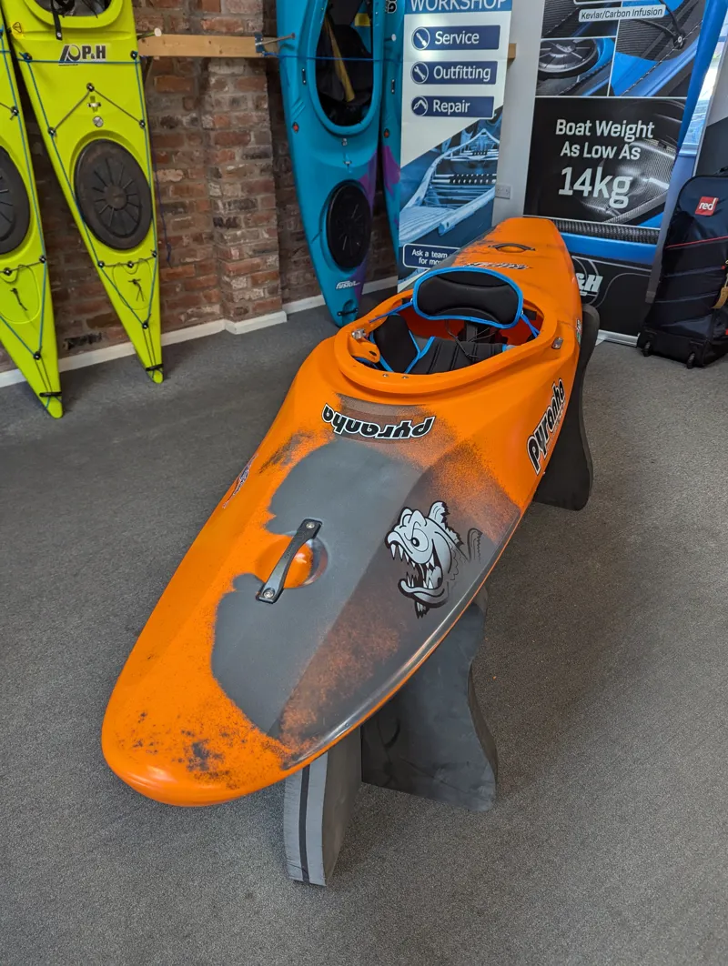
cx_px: 364
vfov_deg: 71.5
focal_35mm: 24
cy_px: 483
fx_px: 671
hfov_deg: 57.0
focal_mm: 6.81
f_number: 1.85
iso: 156
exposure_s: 1/100
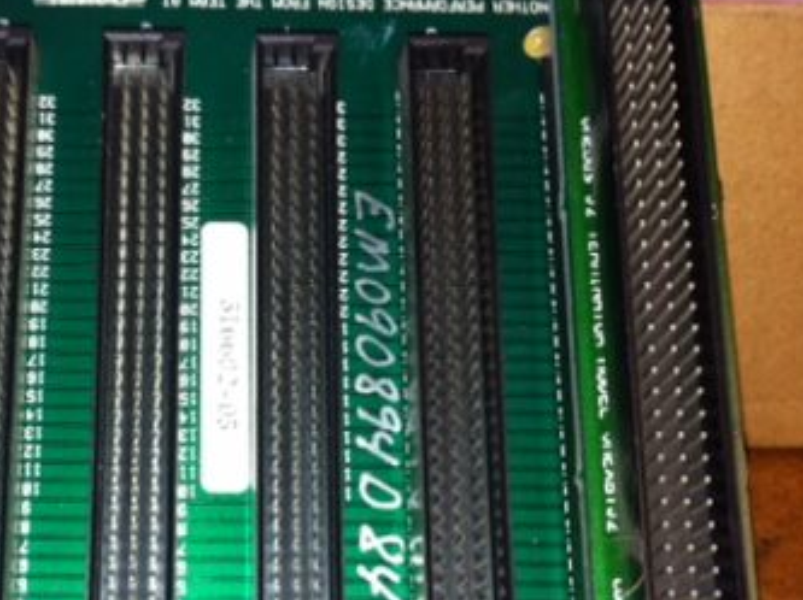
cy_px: 431
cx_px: 207
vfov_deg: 23.1
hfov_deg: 30.3
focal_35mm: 63
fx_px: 1460
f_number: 2.8
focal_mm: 3.85
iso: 80
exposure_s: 1/29
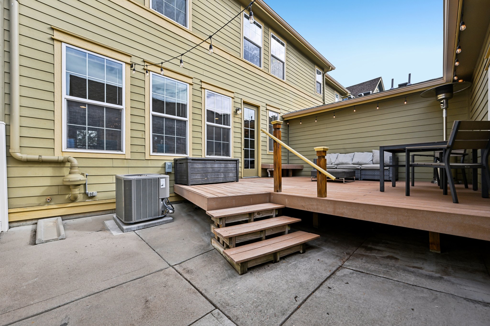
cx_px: 245
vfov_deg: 81.2
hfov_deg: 104.3
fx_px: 191
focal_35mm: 14
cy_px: 163
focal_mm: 14
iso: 64
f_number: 11
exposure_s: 1/50
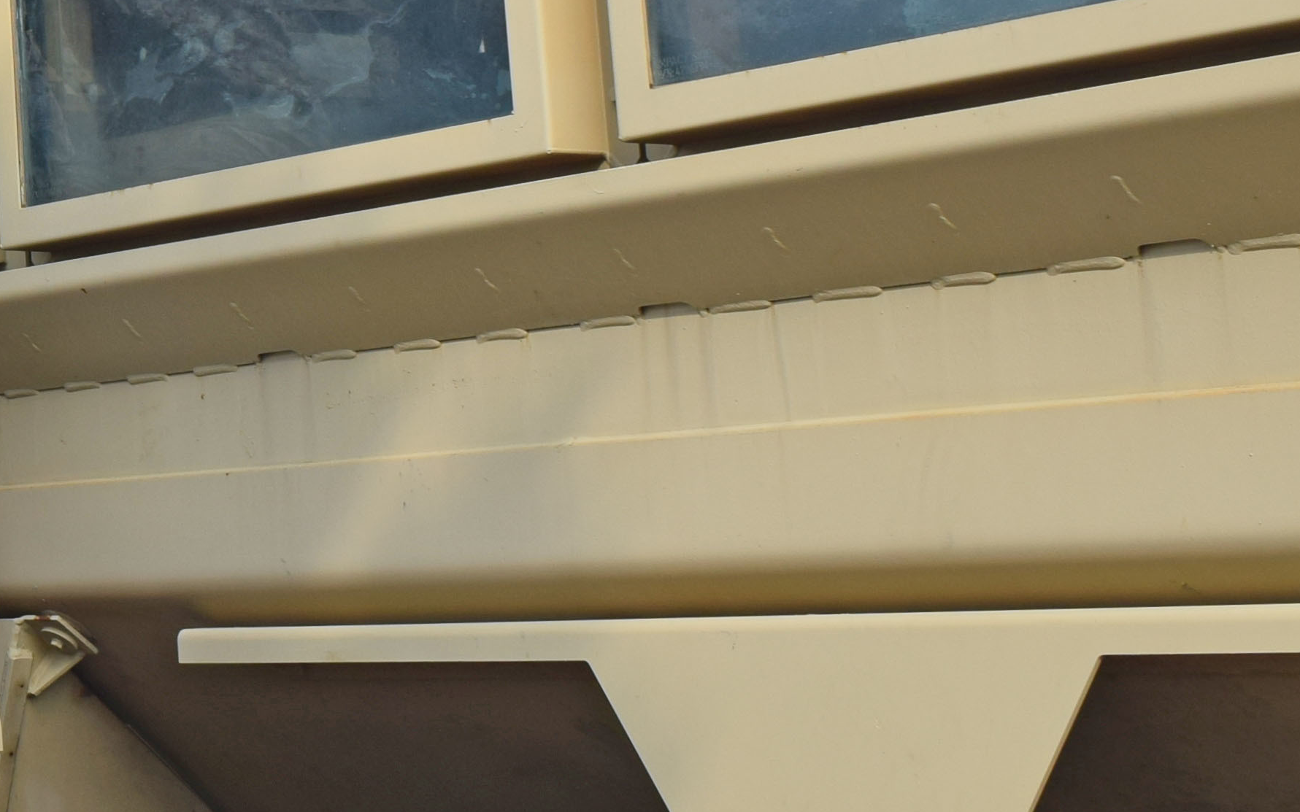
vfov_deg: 12.5
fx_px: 3649
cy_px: -90
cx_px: -616
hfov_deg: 18.1
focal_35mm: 103
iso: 200
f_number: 9
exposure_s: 1/320
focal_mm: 20
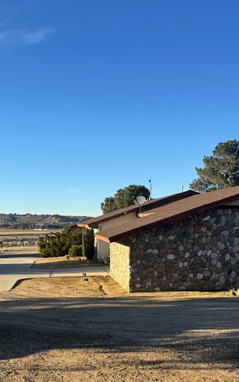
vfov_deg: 44.1
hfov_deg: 28.6
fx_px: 469
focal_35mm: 45
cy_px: 229
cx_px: 110
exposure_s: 1/3096
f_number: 1.78
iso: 80
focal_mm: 6.76
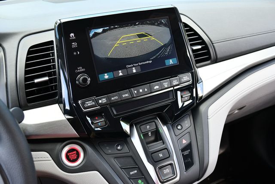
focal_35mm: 36
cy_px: 92
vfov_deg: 36.9
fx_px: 275
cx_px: 138
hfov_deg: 53.1
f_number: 3.5
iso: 400
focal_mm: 18
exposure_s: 1/250
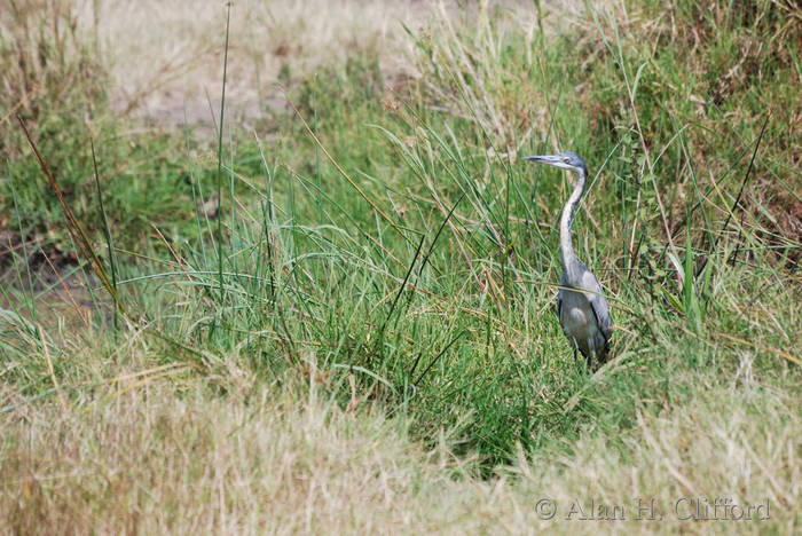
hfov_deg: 3.4
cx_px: 401
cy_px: 268
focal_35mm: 600
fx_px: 13377
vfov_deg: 2.3
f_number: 5.6
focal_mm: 400
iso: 110
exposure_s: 1/400
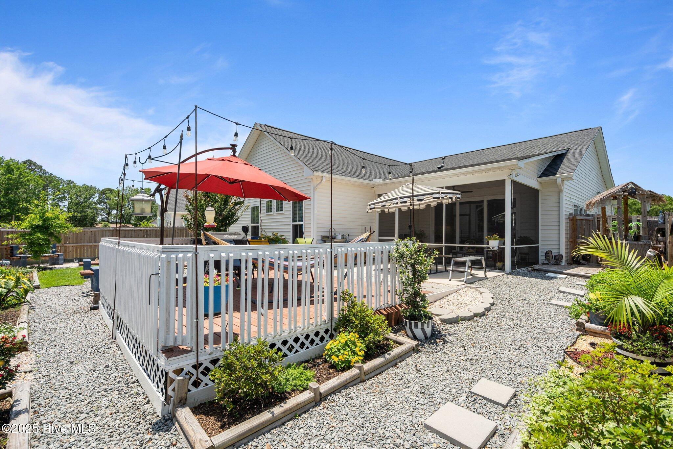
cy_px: 224
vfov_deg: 73.7
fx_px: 299
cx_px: 336
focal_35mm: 16
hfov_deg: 96.7
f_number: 4
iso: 200
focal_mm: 16
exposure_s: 1/2000
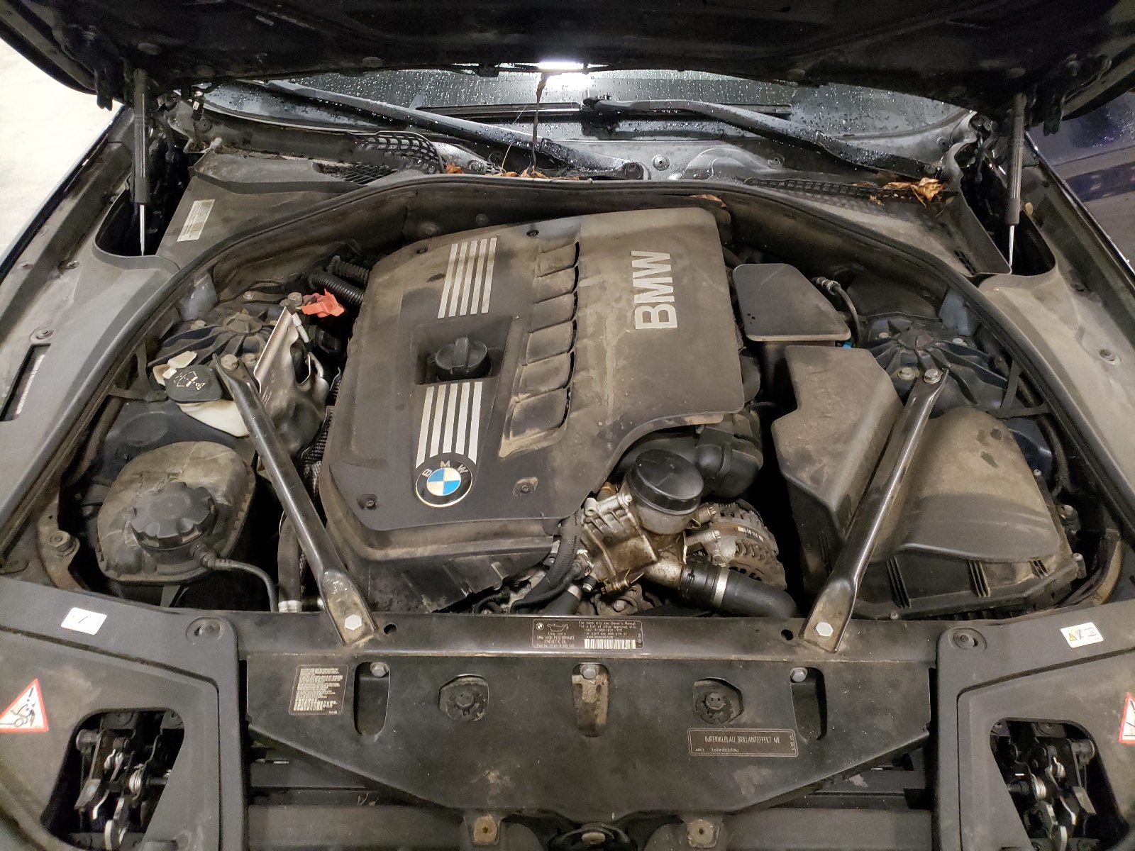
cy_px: 426
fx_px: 852
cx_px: 568
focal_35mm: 26
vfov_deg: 53.1
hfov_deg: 67.3
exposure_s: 1/24
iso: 620
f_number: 1.5
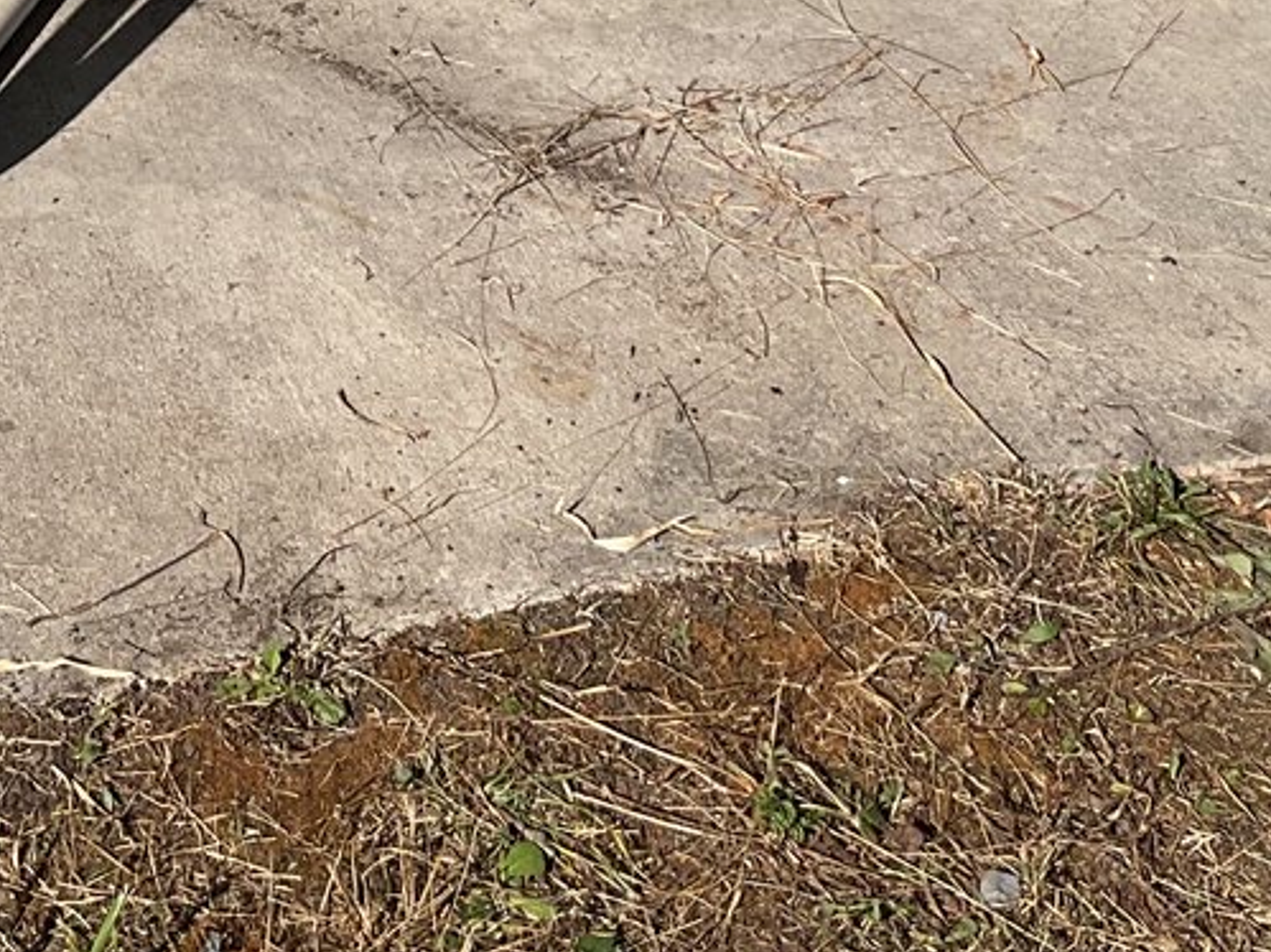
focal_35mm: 88
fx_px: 3230
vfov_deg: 16.0
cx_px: 307
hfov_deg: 22.0
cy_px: -266
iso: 16
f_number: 1.8
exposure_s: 1/2959
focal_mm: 3
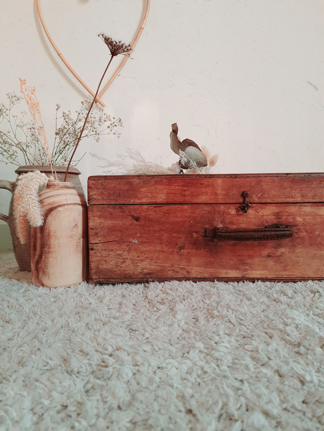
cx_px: 162
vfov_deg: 67.3
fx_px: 324
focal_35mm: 26
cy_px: 216
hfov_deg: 53.1
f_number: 1.8
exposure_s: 1/25
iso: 320
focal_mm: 5.4
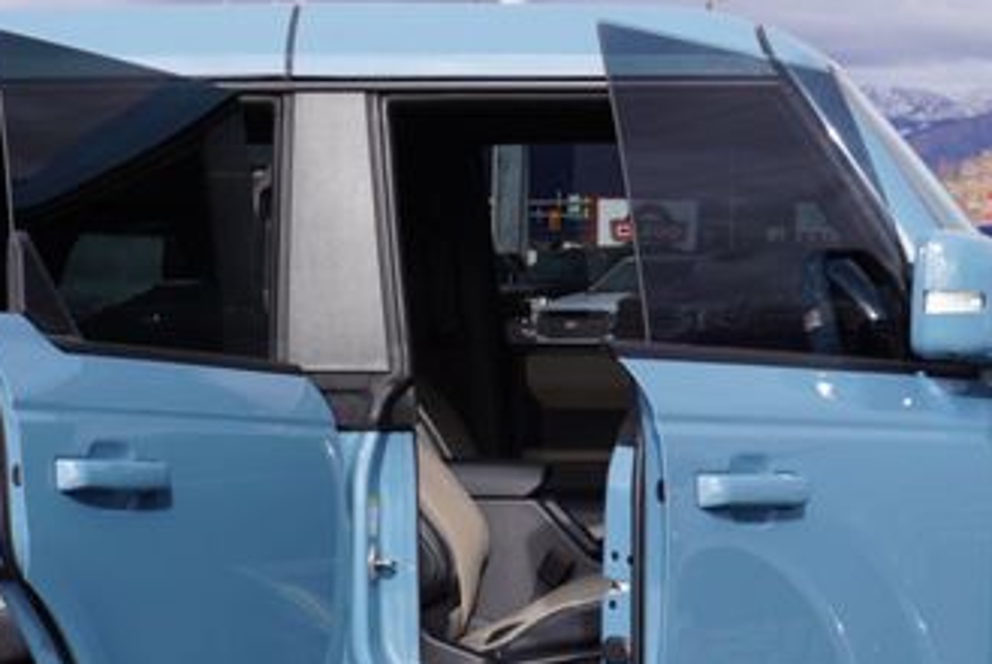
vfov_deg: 12.1
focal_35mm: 112
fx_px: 3089
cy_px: 646
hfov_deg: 18.2
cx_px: 464
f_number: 8
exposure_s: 1/100
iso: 100
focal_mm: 24
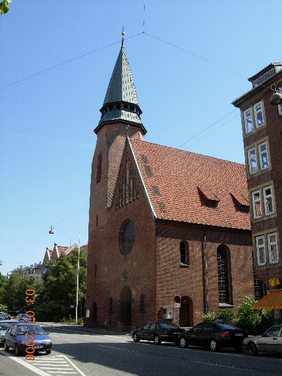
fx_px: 391
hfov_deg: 39.7
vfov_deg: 51.4
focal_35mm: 36
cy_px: 188
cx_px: 141
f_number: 5.4
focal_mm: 7.5
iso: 50
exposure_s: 1/264
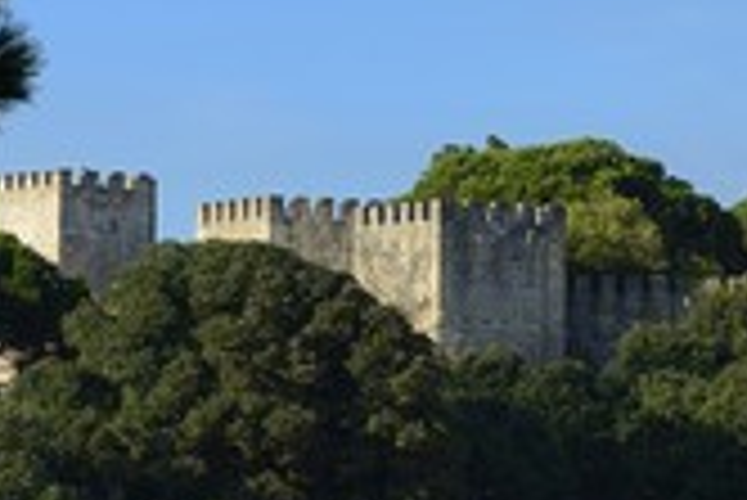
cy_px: 441
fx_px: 6085
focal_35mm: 293
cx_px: 783
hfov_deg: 7.0
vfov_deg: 4.7
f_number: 11
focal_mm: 116
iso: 200
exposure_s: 1/200
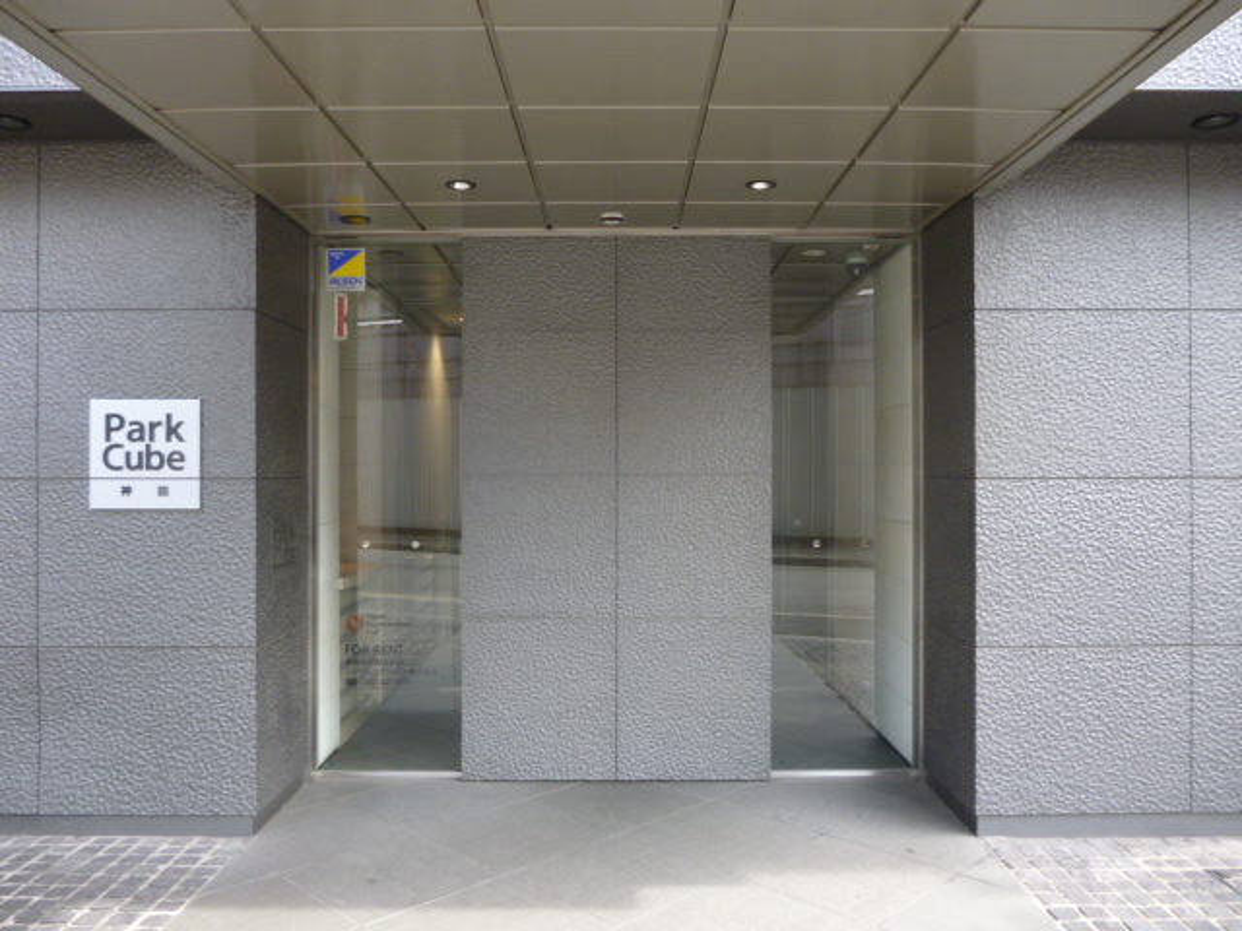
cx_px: 621
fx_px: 1005
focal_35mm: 28
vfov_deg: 49.7
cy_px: 466
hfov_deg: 63.4
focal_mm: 5
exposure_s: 1/60
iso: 160
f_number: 3.1
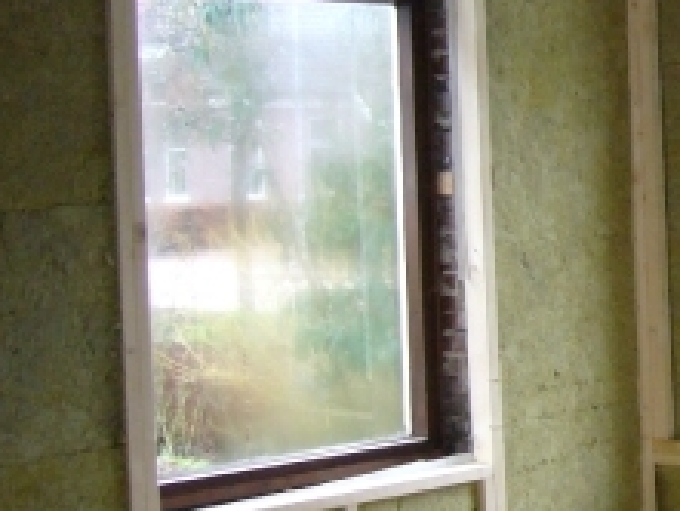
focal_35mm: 95
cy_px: 179
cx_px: 905
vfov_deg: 15.6
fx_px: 1867
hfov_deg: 19.0
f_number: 2.8
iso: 200
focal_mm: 5.8
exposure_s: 1/30
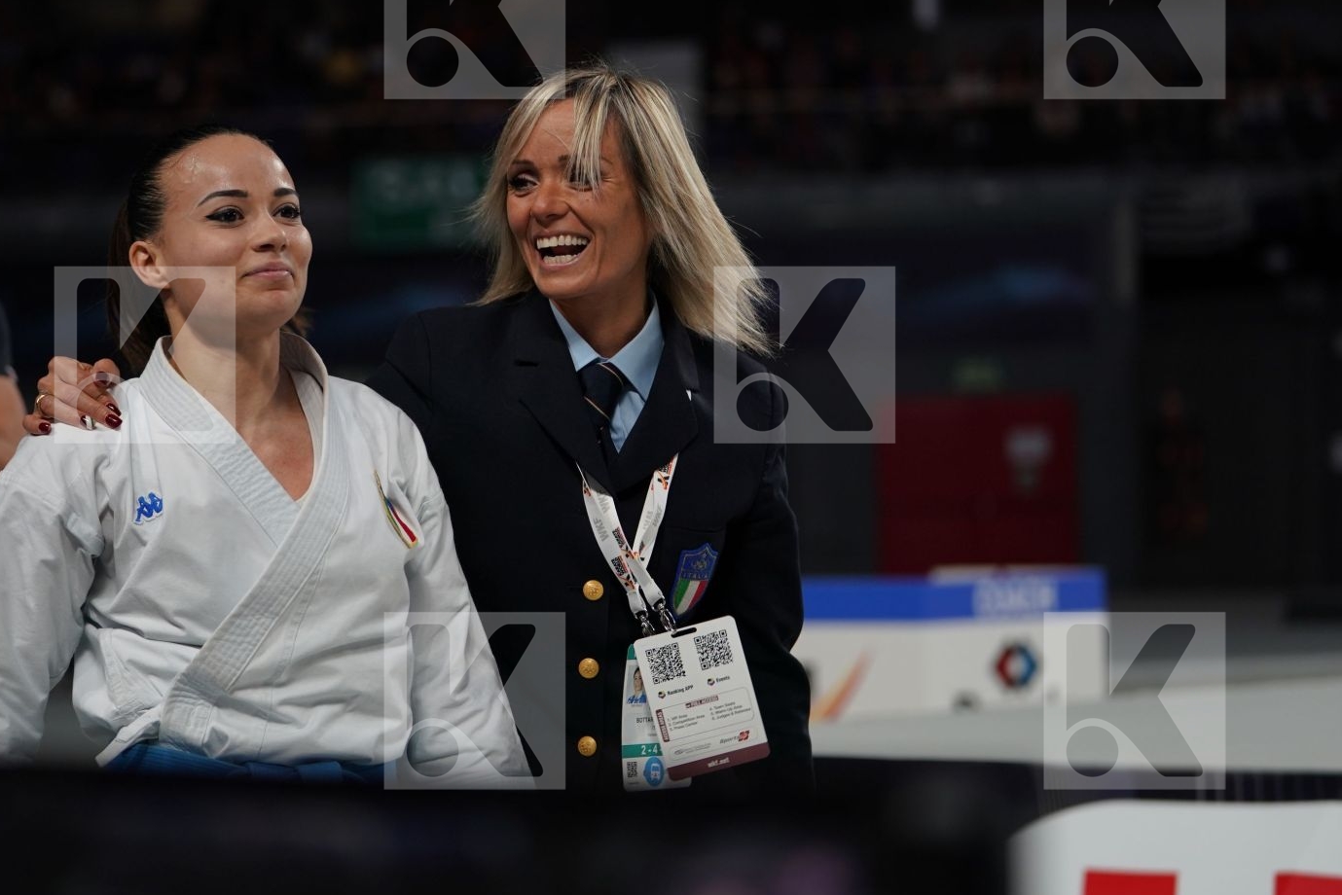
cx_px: 475
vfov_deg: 12.8
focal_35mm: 107
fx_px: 3989
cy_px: 355
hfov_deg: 19.1
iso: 800
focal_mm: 82
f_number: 2.8
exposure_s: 1/500
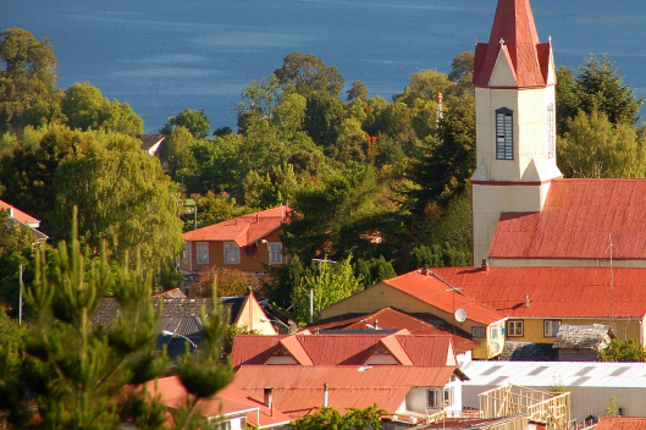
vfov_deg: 3.9
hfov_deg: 5.9
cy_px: 133
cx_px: 445
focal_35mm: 352
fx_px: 6308
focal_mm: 155
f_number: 6
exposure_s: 1/400
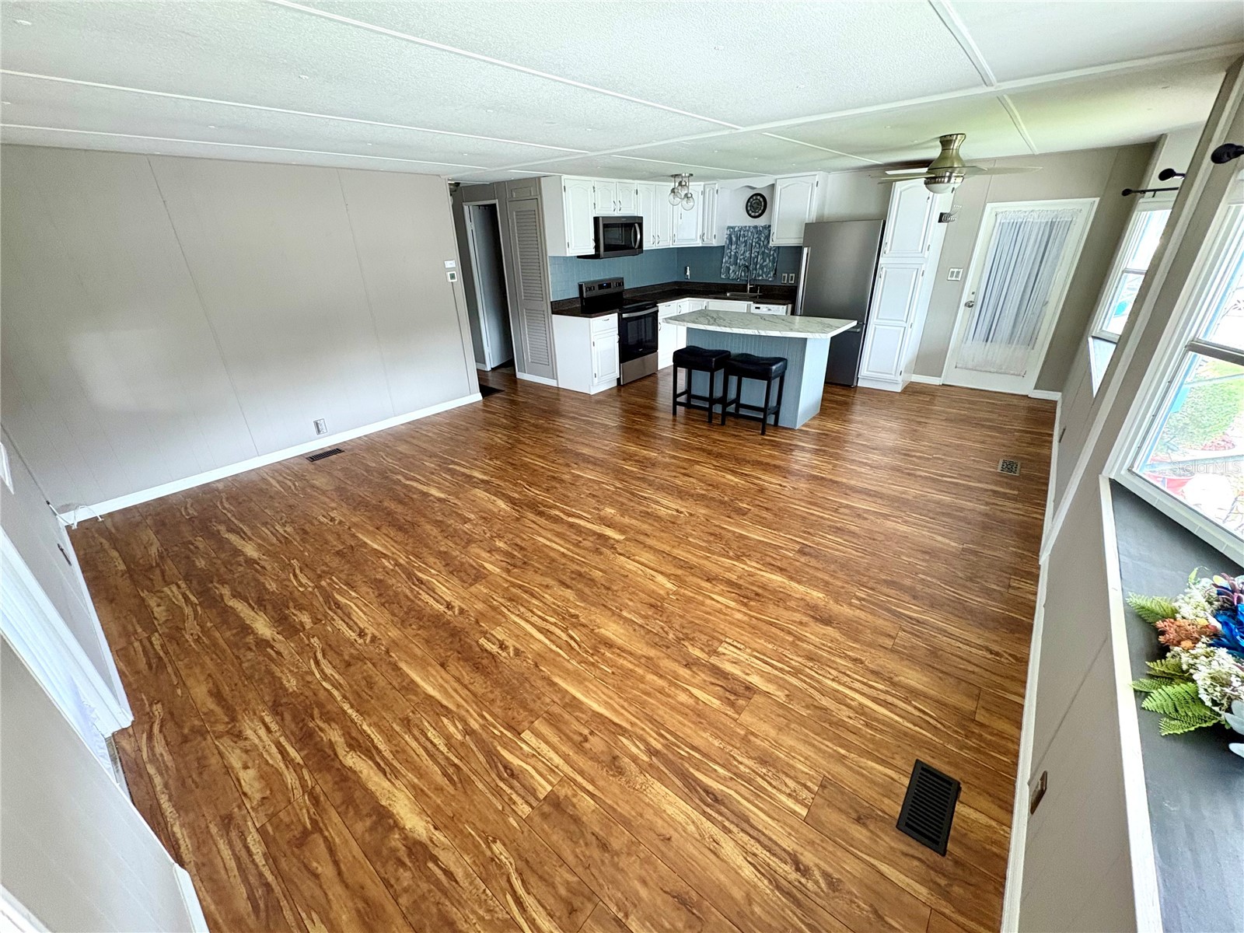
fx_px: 503
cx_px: 622
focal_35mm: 14
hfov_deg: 102.1
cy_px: 466
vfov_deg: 85.7
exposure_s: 1/60
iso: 400
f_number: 2.2
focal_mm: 2.22
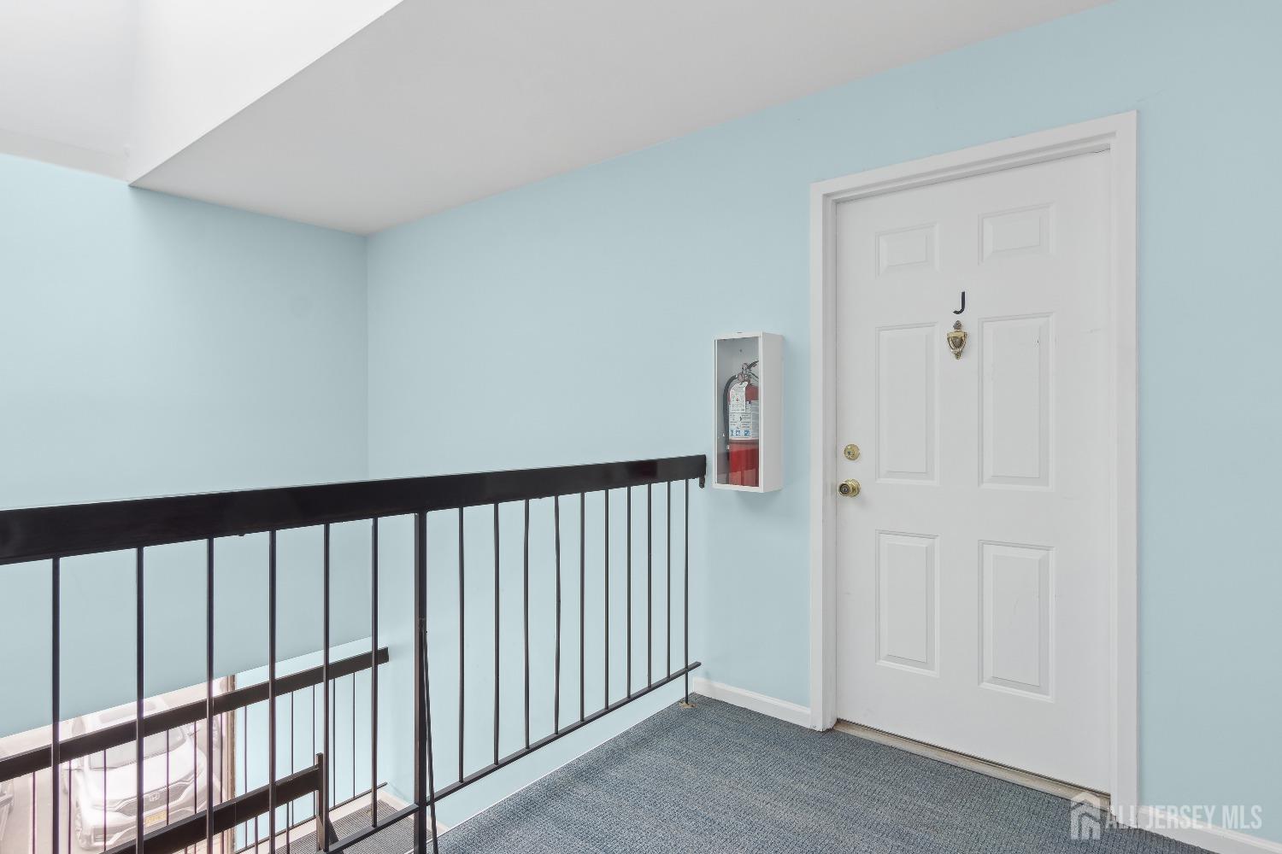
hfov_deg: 90.0
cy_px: 427
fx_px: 641
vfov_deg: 67.4
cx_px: 641
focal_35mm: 18
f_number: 8
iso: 100
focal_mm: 12
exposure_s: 1/4
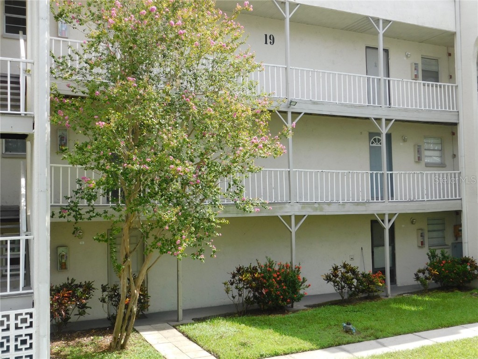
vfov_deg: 39.7
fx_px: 497
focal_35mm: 36
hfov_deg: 51.4
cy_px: 180
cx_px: 239
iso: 125
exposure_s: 1/500
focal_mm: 6.3
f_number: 3.5
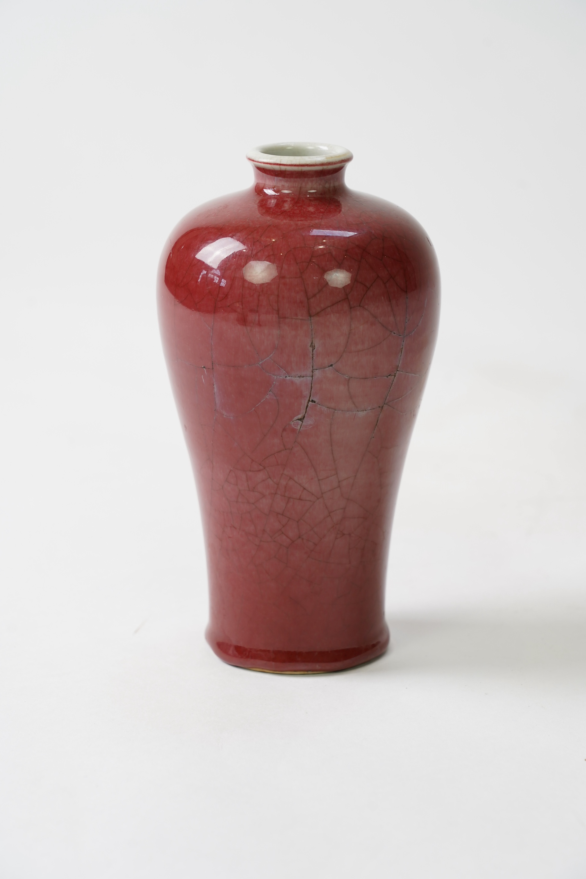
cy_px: 440
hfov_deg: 13.0
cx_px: 293
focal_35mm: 105
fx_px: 2563
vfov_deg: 19.5
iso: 500
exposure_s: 1/125
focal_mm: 105
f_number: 7.1
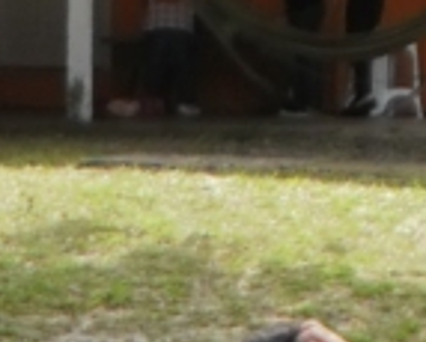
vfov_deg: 6.0
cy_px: 779
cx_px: -167
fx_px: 3171
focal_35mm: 251
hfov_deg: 7.6
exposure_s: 1/320
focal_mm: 6.3
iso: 100
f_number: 3.1
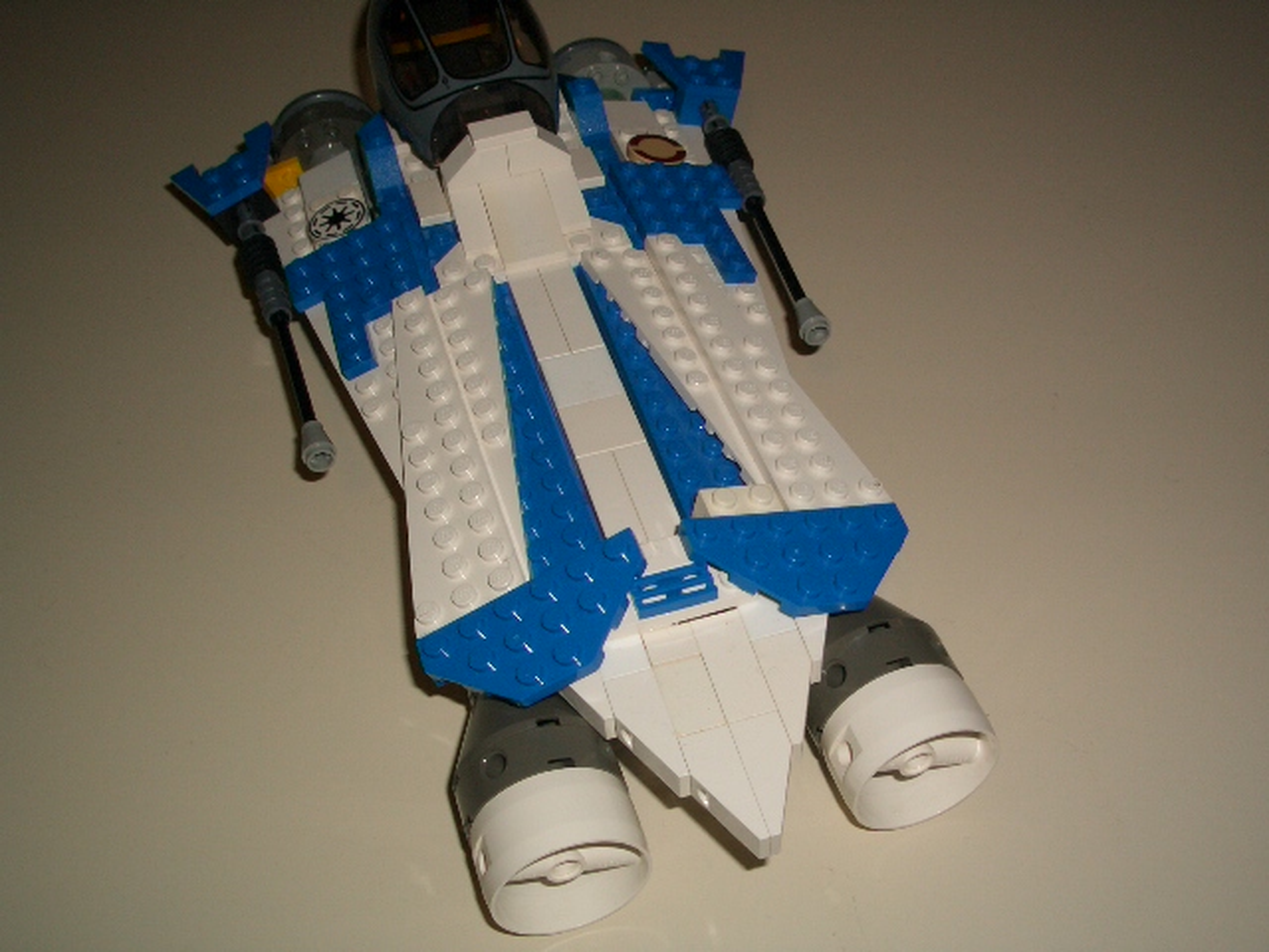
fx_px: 1503
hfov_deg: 45.8
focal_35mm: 41
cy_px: 476
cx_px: 634
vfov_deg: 35.1
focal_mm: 6.8
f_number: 4.6
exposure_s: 1/60
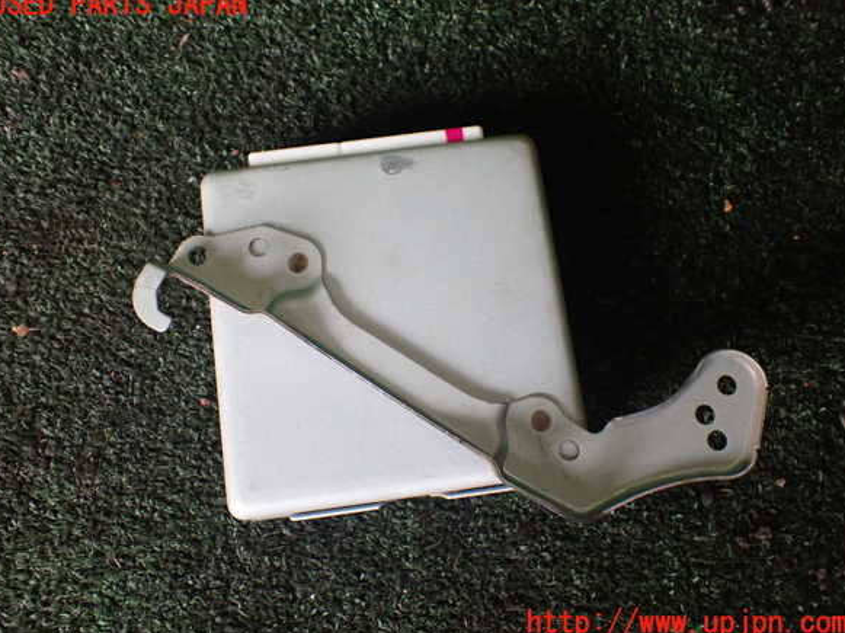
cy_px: 314
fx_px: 756
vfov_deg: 45.4
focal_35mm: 31
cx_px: 419
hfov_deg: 58.4
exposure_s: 1/125
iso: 500
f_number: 2.3
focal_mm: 5.4
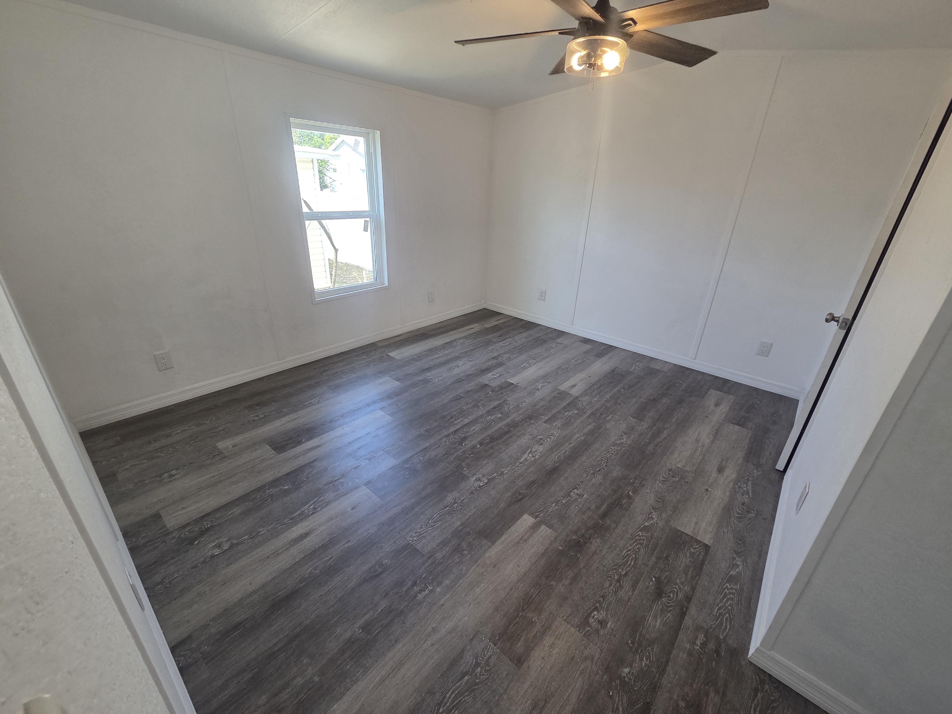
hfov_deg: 106.2
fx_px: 358
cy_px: 357
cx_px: 476
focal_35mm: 13
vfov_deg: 89.9
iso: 160
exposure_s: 1/120
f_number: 2.2
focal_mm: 2.2
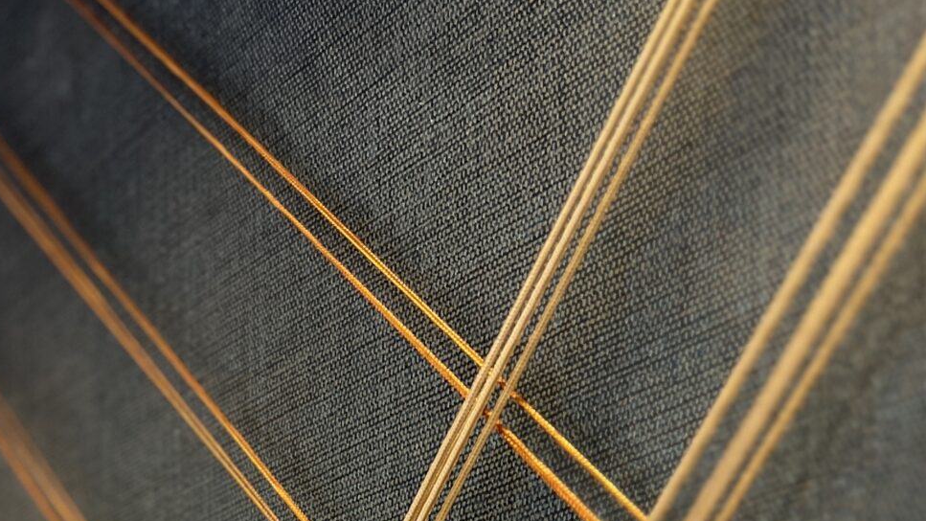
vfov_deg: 13.5
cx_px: 268
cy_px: 1086
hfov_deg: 27.9
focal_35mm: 75
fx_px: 1842
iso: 160
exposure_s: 1/60
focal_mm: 5.7
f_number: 1.5
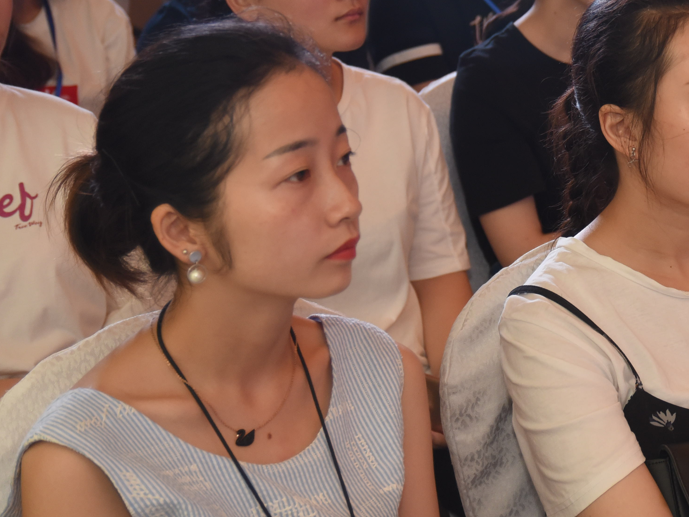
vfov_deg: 15.1
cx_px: 685
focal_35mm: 98
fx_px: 1951
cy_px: 182
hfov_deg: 19.5
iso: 1600
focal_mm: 50
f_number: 5
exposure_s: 1/100
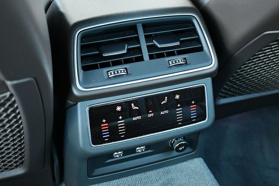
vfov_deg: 27.0
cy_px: 93
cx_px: 140
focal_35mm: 50
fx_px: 388
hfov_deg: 39.6
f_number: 4
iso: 3200
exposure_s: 1/80
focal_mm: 25
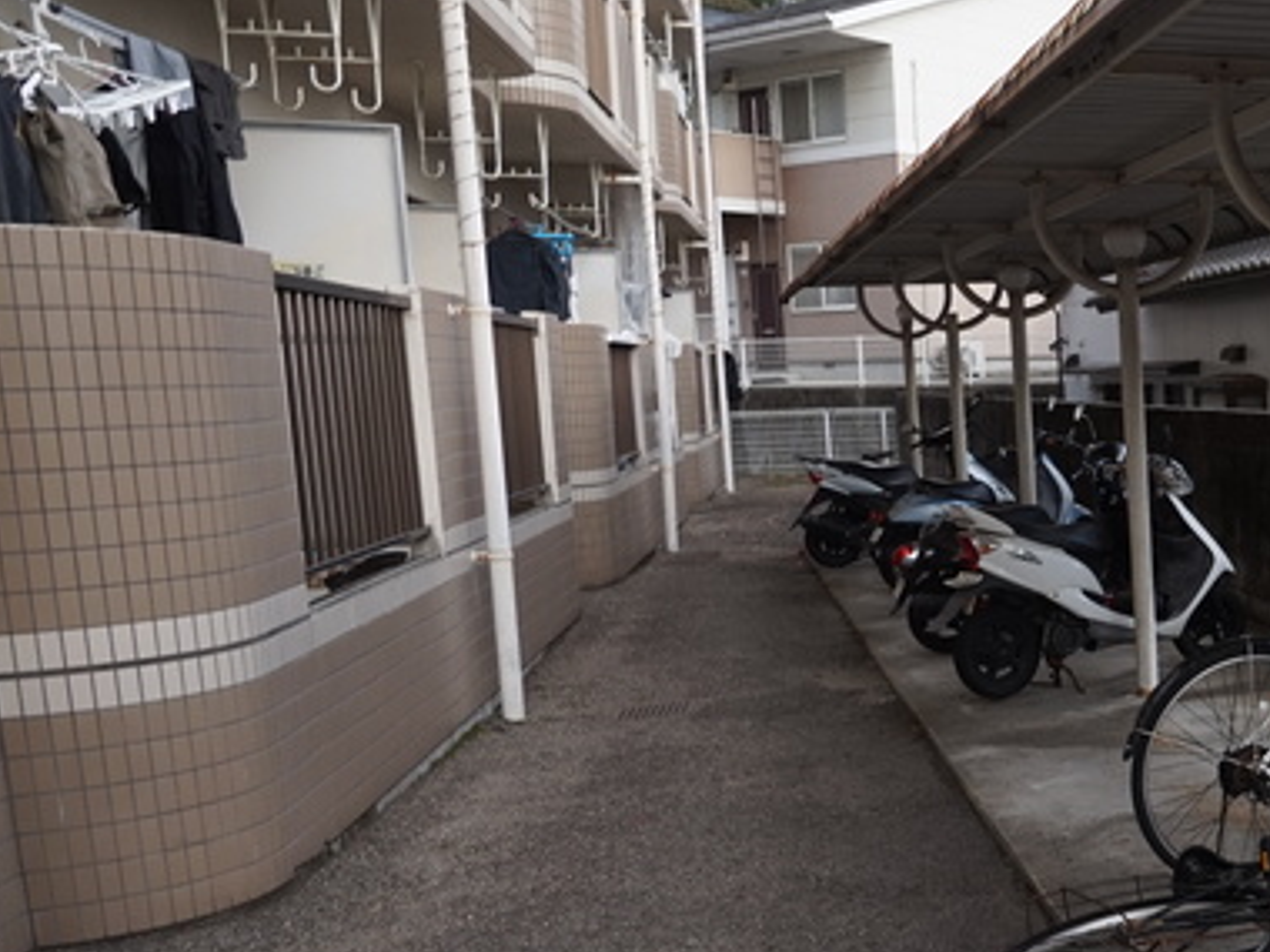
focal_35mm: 41
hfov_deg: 37.8
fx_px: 1504
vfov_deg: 34.8
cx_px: 1410
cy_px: 625
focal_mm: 10
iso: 100
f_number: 6.3
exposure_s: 1/80
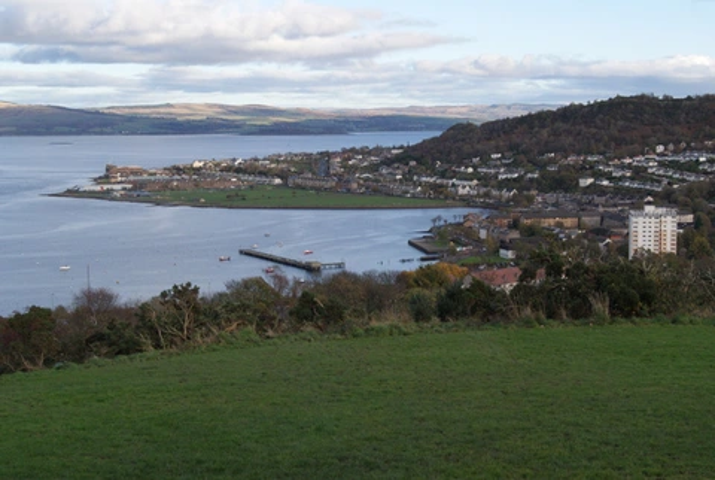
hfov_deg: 37.8
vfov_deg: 25.9
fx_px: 1045
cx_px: 358
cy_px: 240
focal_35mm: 52
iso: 800
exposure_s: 1/320
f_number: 13
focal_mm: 35
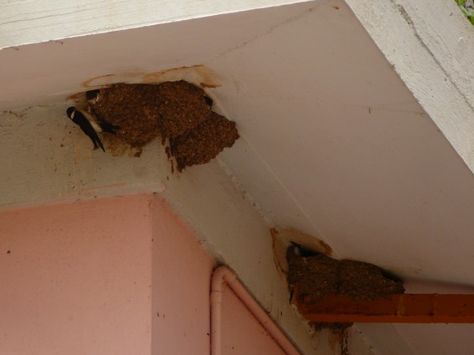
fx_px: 7593
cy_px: 124
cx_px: 187
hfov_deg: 3.6
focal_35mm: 555
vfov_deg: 2.7
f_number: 3.7
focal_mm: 88.8
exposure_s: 1/125
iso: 125
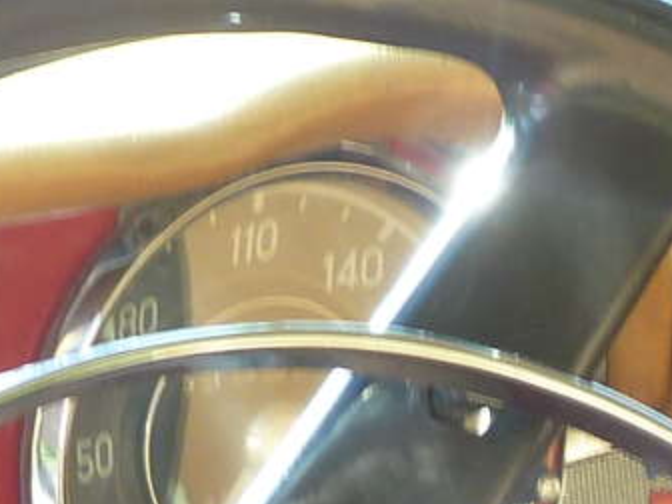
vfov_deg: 5.1
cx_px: 962
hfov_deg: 6.8
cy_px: 922
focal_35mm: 286
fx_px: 5552
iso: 100
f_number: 3.8
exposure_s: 1/30
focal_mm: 7.9
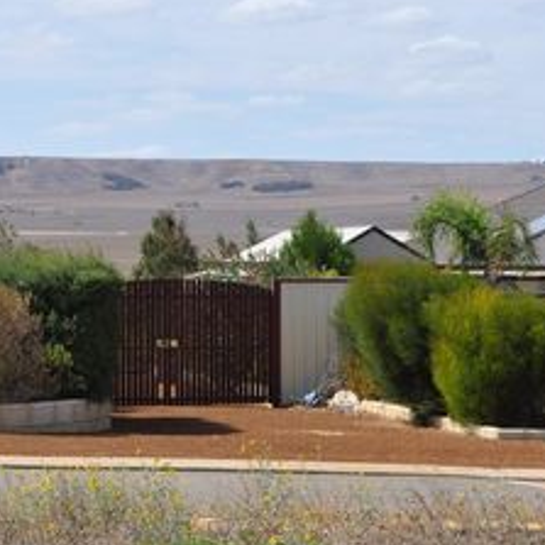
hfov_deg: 11.8
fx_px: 2634
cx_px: 218
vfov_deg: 11.8
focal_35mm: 148
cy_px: 326
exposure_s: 1/320
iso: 200
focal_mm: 55
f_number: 9
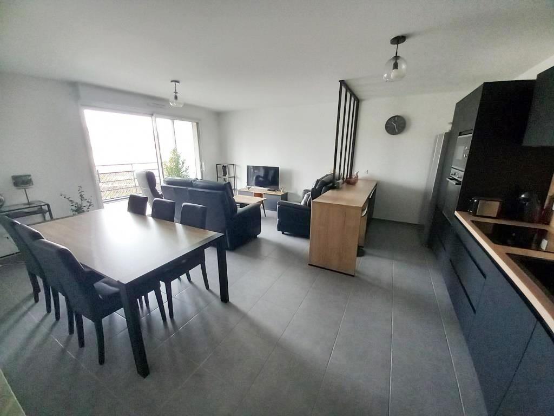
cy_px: 208
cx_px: 277
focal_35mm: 13
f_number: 2.2
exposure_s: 1/25
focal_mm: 1.13
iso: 320
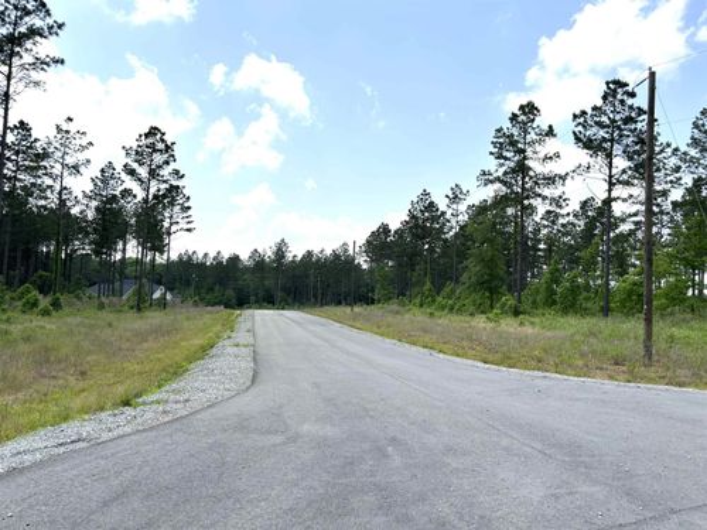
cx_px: 354
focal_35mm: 26
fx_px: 531
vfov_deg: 53.1
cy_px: 265
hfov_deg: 67.3
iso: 50
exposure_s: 1/3937
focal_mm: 5.96
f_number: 1.6
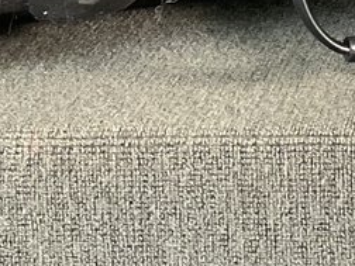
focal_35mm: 174
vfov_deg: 7.7
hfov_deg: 10.9
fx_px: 1784
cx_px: 547
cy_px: -458
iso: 200
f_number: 1.8
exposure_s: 1/60
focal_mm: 3
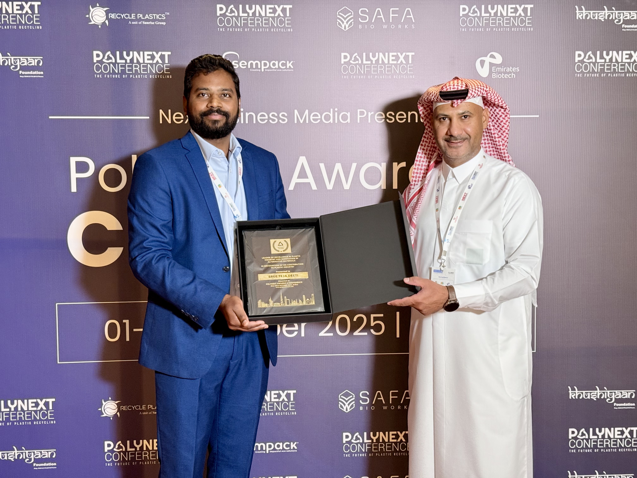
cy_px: 239
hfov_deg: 39.7
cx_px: 318
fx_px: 883
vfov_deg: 30.3
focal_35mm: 48
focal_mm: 6.8
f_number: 1.8
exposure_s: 1/50
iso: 160
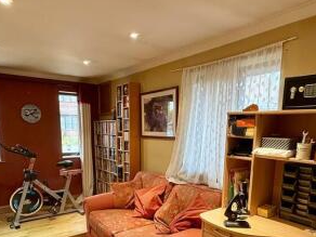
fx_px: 256
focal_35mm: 28
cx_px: 165
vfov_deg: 48.2
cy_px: 173
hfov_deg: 63.4
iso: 250
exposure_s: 1/50
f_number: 2.2
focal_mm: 2.22
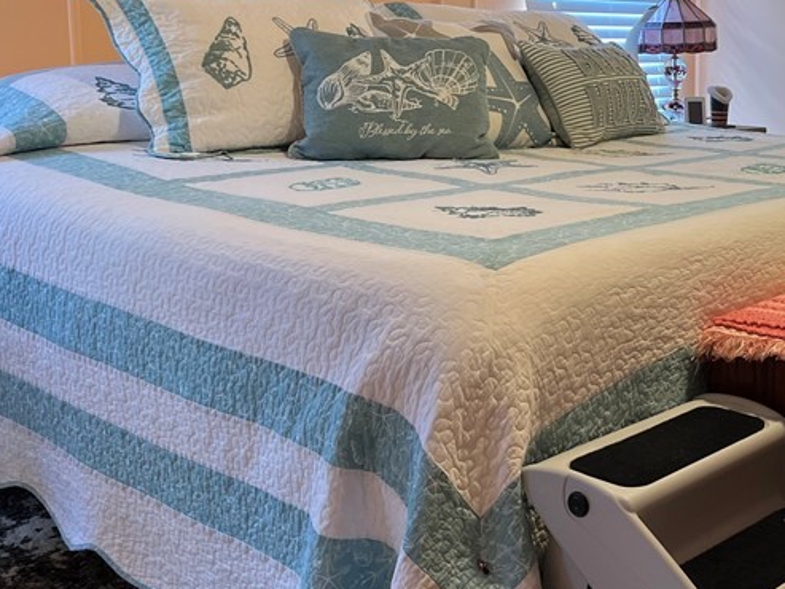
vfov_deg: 26.9
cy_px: 191
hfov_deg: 32.7
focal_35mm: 54
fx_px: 1225
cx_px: 780
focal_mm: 5.1
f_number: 1.6
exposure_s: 1/60
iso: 64
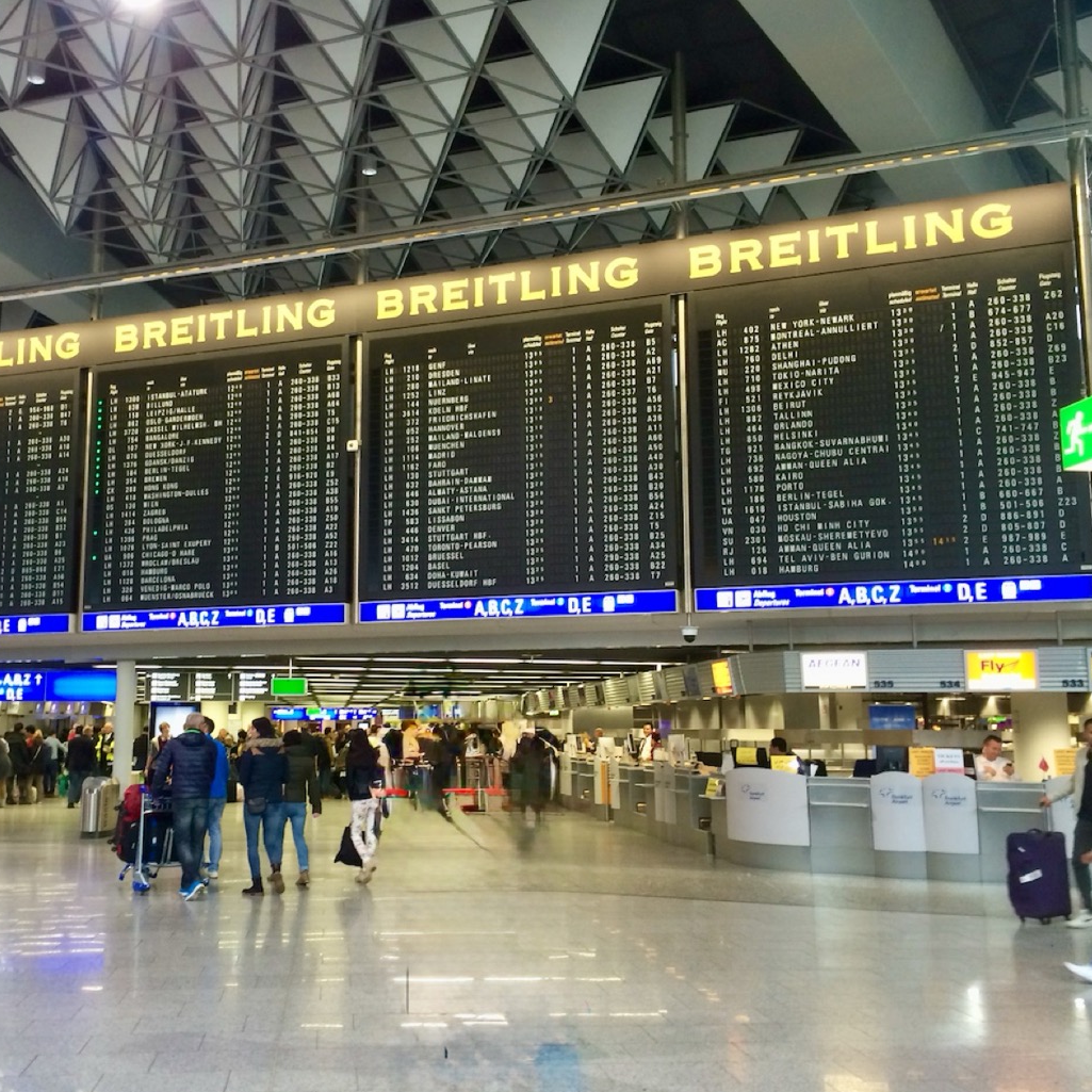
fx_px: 1249
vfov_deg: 47.2
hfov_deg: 47.0
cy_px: 542
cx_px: 442
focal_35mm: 35
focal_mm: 4.15
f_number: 2.2
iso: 100
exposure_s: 1/33
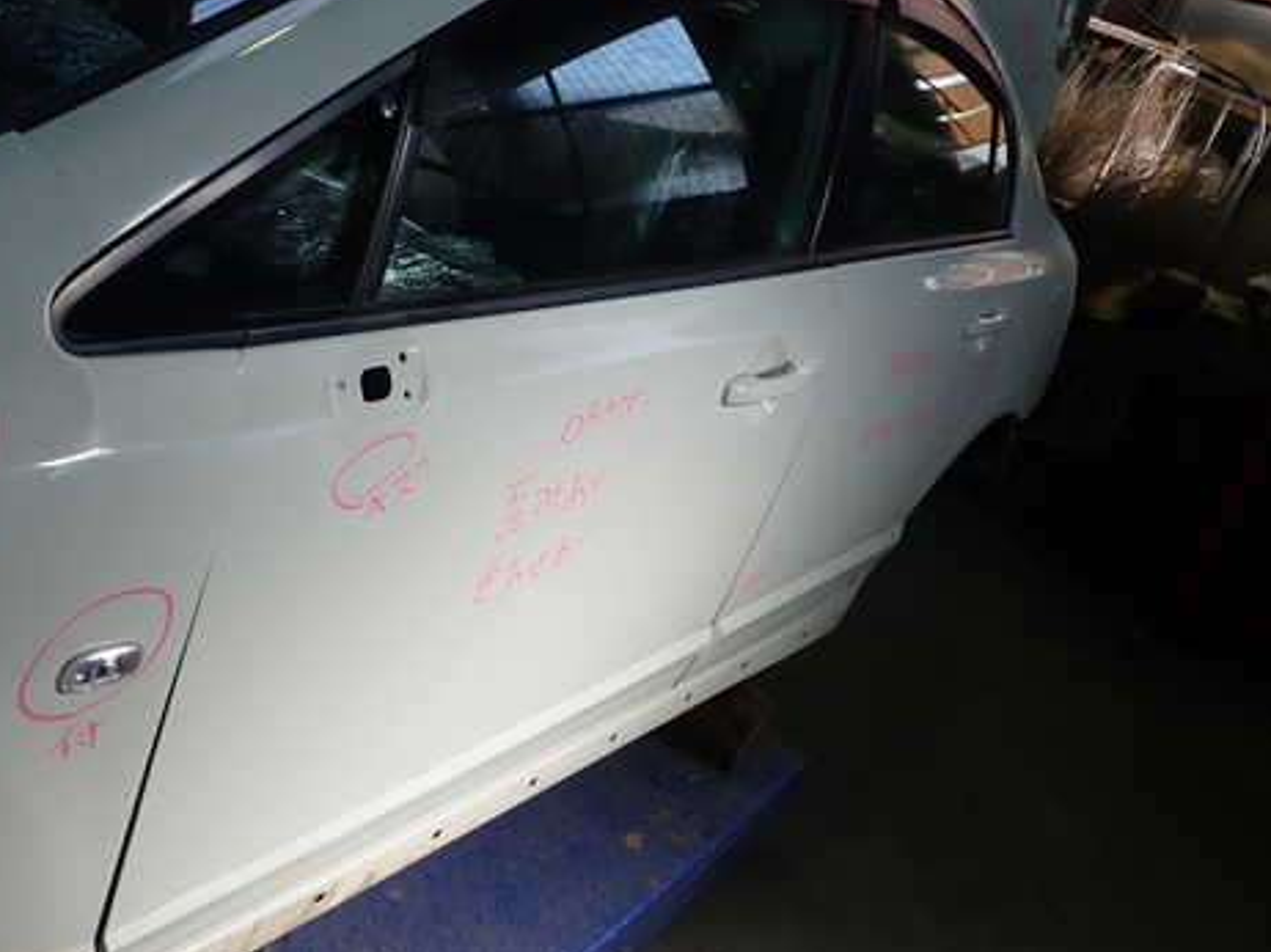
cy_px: 443
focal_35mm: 39
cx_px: 528
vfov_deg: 36.8
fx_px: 1431
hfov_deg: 47.7
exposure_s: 1/200
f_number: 2.3
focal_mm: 5.5
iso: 100
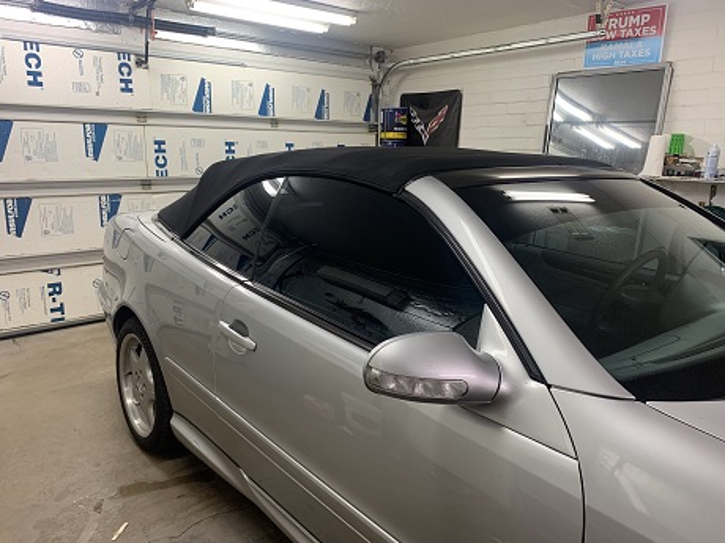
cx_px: 362
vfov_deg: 53.1
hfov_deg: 67.3
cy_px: 272
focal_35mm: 26
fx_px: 545
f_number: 1.8
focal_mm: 4.25
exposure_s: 1/60
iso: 80
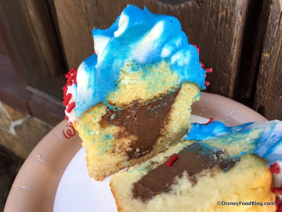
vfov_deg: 48.2
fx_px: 236
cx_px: 141
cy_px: 106
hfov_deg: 61.7
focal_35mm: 29
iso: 25
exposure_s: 1/60
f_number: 2.2
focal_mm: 4.15
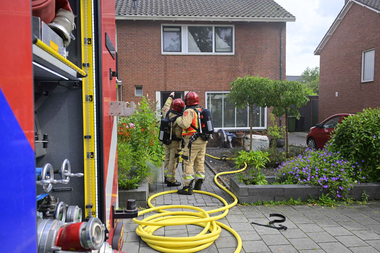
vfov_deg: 43.6
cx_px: 190
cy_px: 126
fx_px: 317
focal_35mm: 30
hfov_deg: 61.9
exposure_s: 1/640
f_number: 6.3
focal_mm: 30
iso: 360
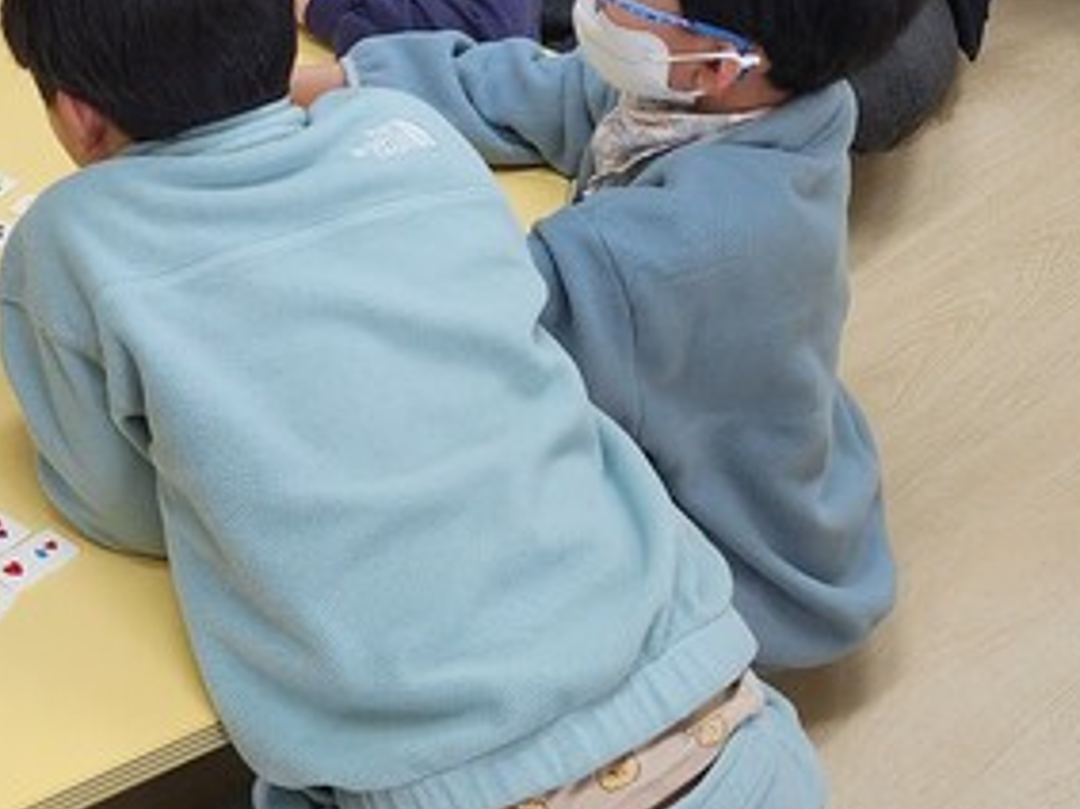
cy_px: -80
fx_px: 2433
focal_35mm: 78
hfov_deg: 22.7
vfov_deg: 18.2
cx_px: -267
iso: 80
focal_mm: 6.4
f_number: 1.8
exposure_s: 1/120
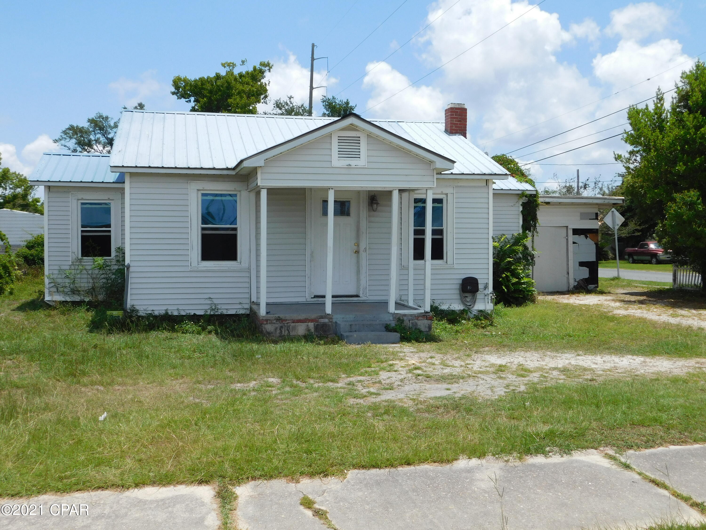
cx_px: 353
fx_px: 734
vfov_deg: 39.7
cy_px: 265
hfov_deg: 51.4
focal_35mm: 36
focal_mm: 6.3
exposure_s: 1/500
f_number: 7
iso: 125
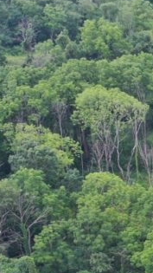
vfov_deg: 14.8
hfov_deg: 7.1
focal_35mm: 143
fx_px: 1032
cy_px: 278
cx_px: 532
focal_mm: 10.26
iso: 100
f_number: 4.5
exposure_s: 1/120
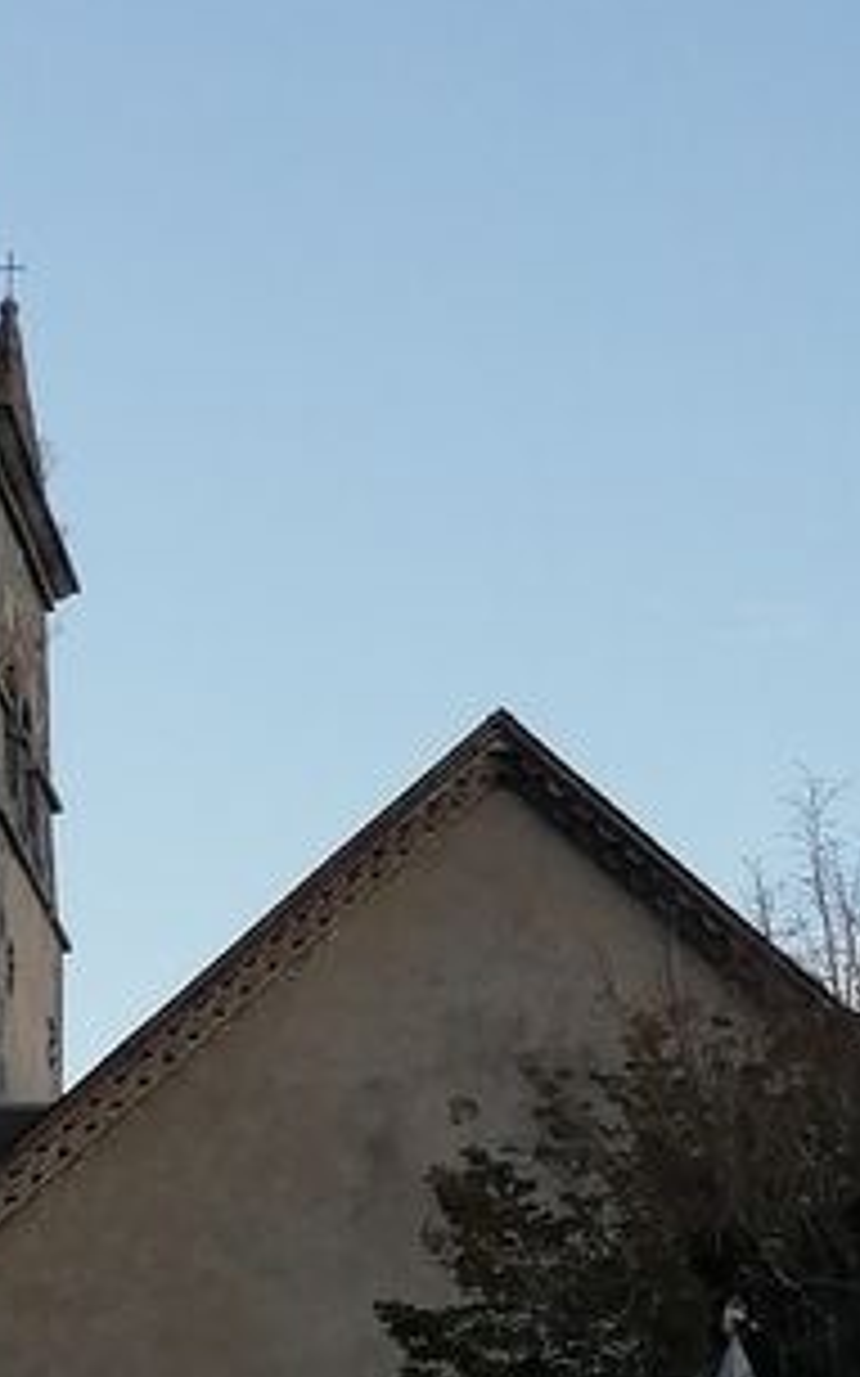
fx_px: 5593
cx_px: 549
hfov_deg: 8.8
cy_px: 927
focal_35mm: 149
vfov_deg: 14.0
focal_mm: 3.96
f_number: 1.8
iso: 50
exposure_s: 1/498
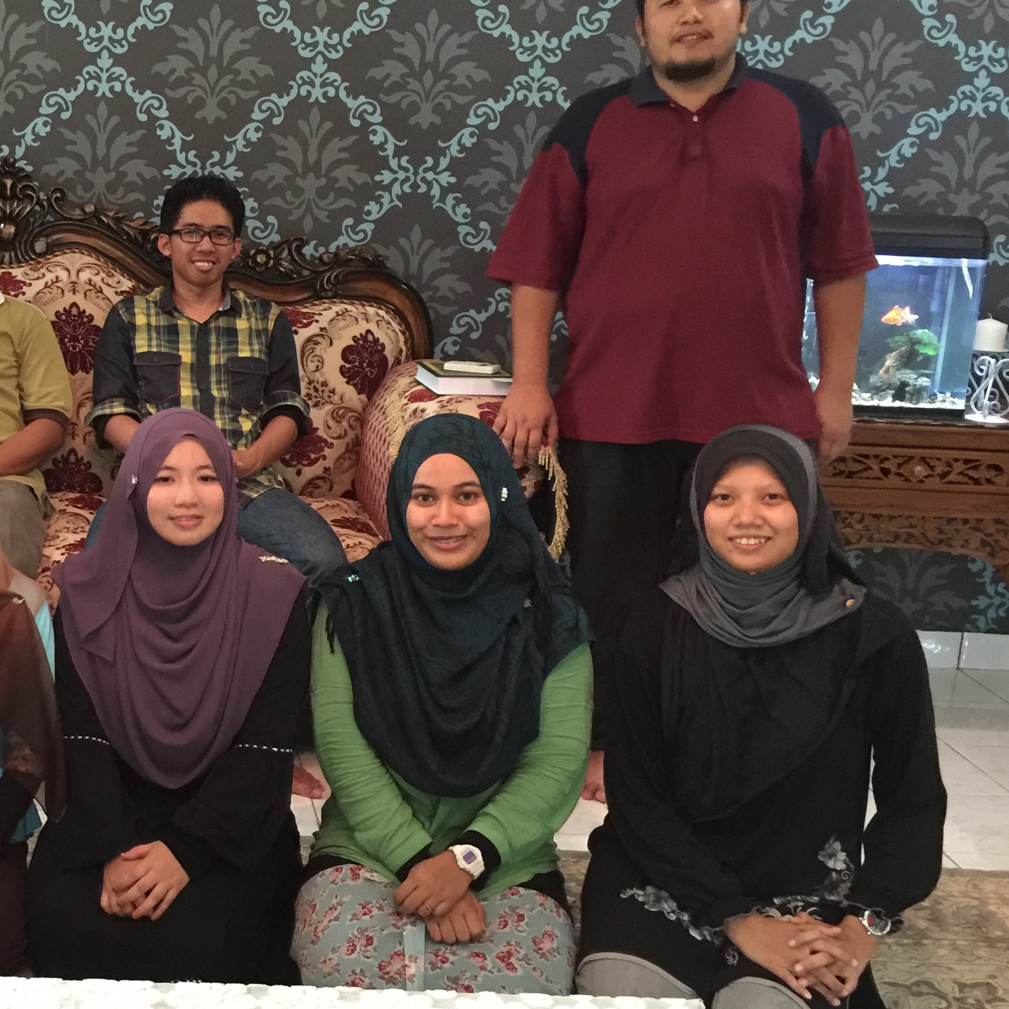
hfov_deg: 32.6
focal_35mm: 49
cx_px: 64
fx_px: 1616
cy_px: 486
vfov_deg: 34.7
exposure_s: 1/8
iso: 160
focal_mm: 4.15
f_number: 2.2
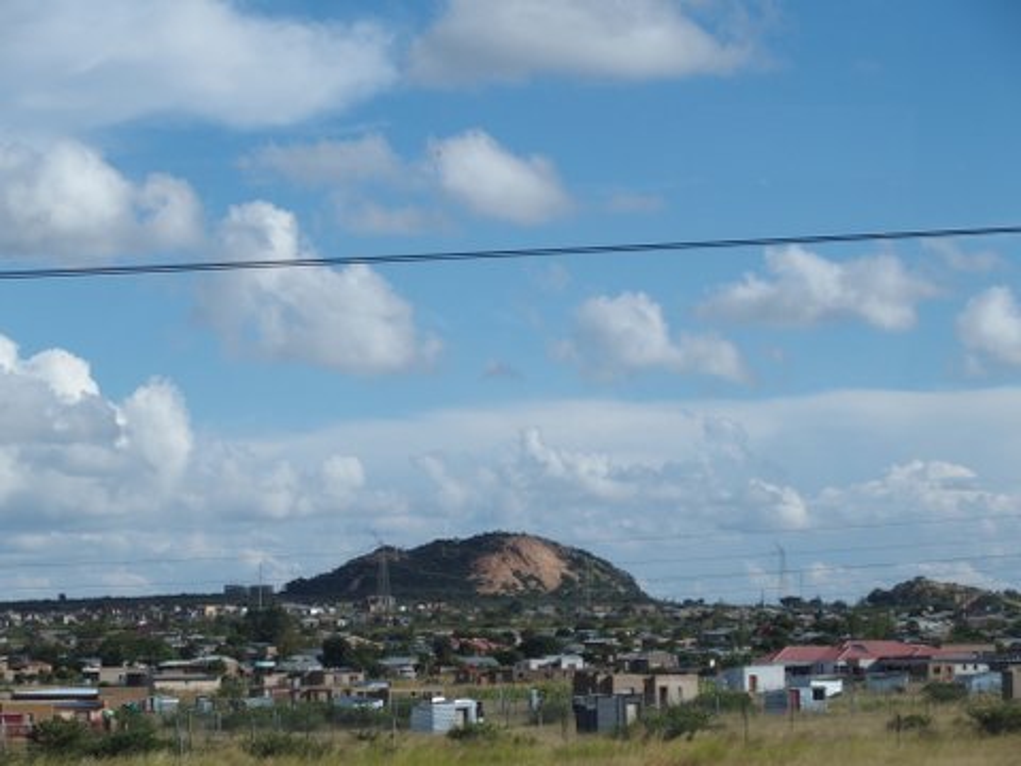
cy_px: 383
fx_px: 3303
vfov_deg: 13.2
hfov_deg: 17.6
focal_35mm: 112
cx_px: 510
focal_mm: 24
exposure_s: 1/800
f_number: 4
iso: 100
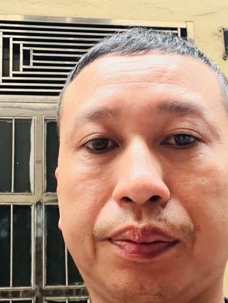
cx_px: 107
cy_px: 165
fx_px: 544
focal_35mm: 62
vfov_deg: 31.2
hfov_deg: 23.7
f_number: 2.2
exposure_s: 1/30
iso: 500
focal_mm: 2.71
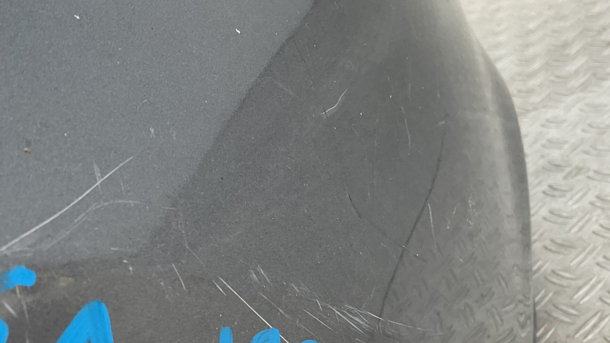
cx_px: 278
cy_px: 275
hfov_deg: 44.5
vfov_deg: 25.5
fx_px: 744
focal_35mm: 46
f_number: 1.8
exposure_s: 1/100
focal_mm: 3
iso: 20
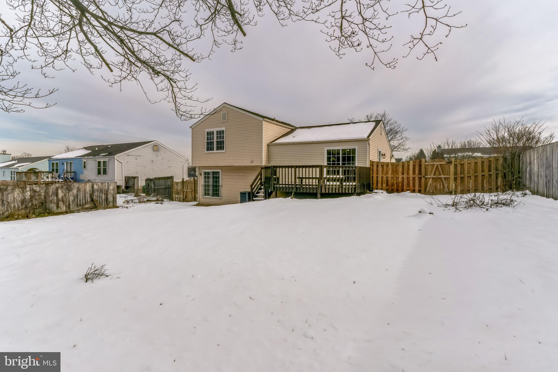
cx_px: 279
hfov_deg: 93.3
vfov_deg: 70.4
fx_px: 263
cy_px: 186
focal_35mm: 17
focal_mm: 17
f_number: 10
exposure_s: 1/2000
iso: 200
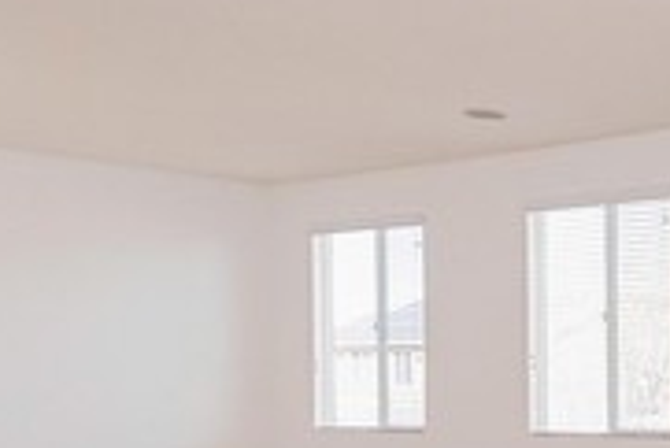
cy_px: 341
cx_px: 925
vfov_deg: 25.2
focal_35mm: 53
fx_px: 987
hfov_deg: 28.6
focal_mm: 10
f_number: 13
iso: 800
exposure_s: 1/250
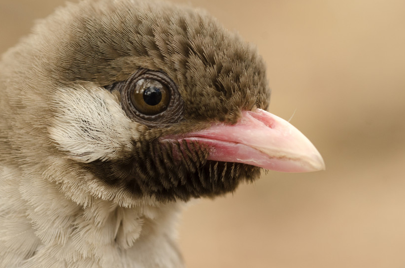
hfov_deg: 18.1
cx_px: 197
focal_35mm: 113
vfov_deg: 12.1
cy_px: 121
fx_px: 1268
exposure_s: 1/400
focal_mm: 60
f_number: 8
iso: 800
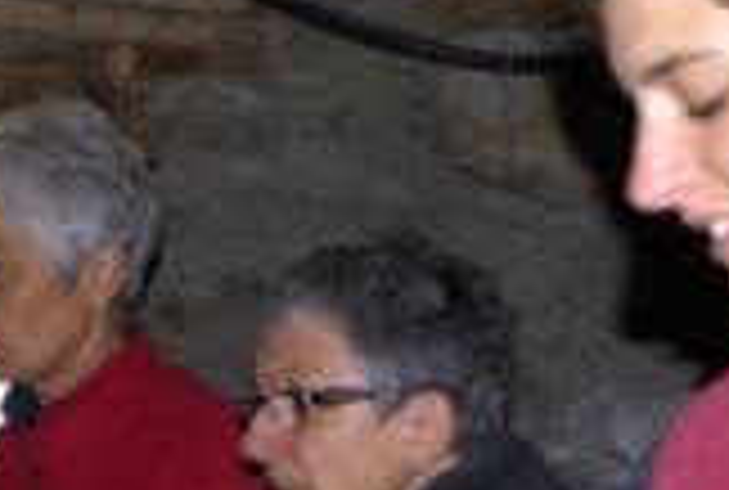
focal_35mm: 116
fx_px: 2356
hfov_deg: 17.6
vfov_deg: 11.8
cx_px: 364
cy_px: 396
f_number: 4.5
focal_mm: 28
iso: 320
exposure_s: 1/80
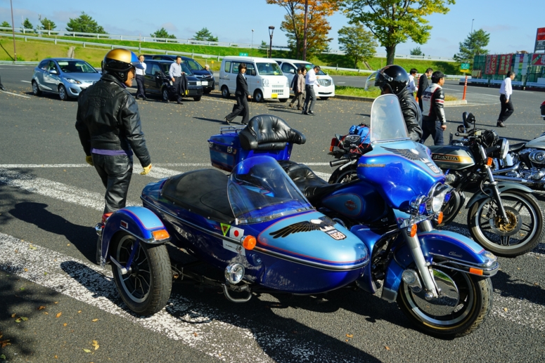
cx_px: 280
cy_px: 179
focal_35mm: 32
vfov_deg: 41.1
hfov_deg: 58.7
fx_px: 485
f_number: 6.7
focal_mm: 31
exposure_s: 1/200
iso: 100
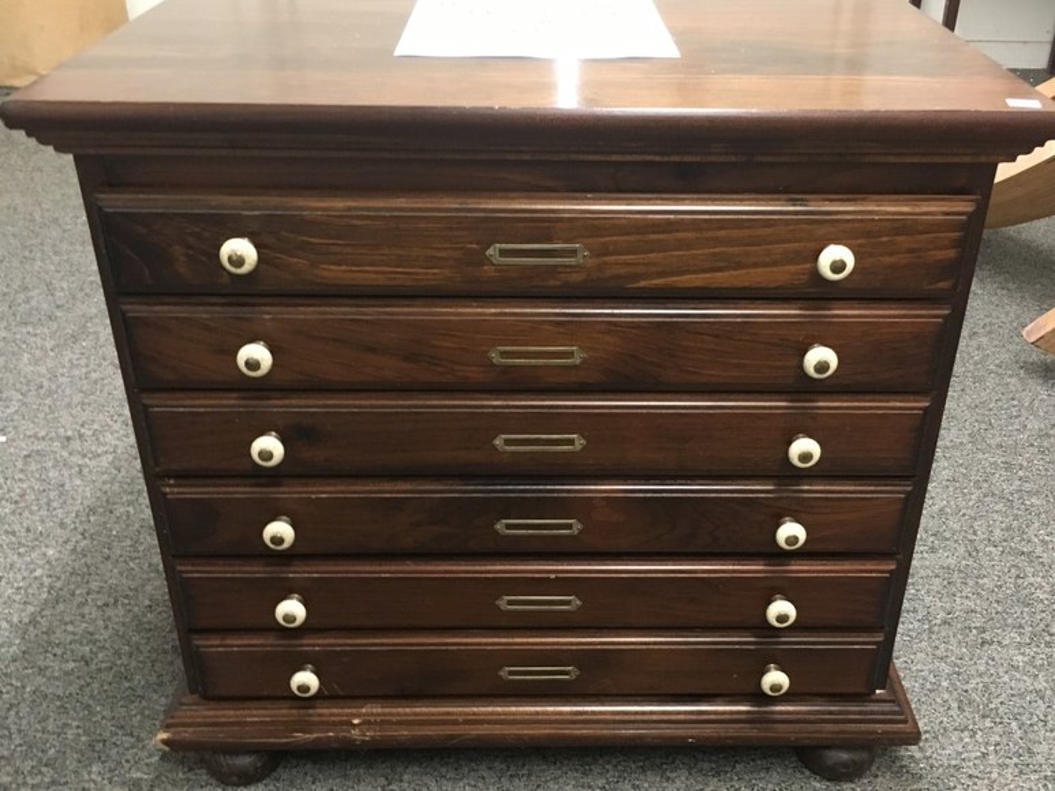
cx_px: 528
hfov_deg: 61.7
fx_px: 884
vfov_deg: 48.2
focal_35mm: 29
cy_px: 396
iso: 200
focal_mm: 4.15
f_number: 2.2
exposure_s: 1/15
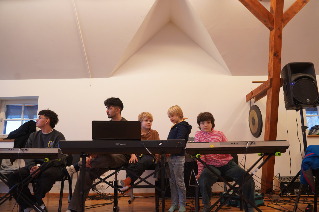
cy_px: 106
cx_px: 160
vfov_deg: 46.4
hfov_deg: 65.5
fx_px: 248
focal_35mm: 28
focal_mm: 28
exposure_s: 1/160
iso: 2000
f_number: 4
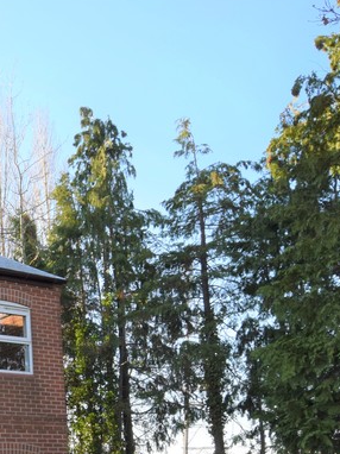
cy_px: 398
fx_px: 659
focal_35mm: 50
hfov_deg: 25.6
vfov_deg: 36.0
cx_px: -81
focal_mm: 13
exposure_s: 1/250
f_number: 8
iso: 400
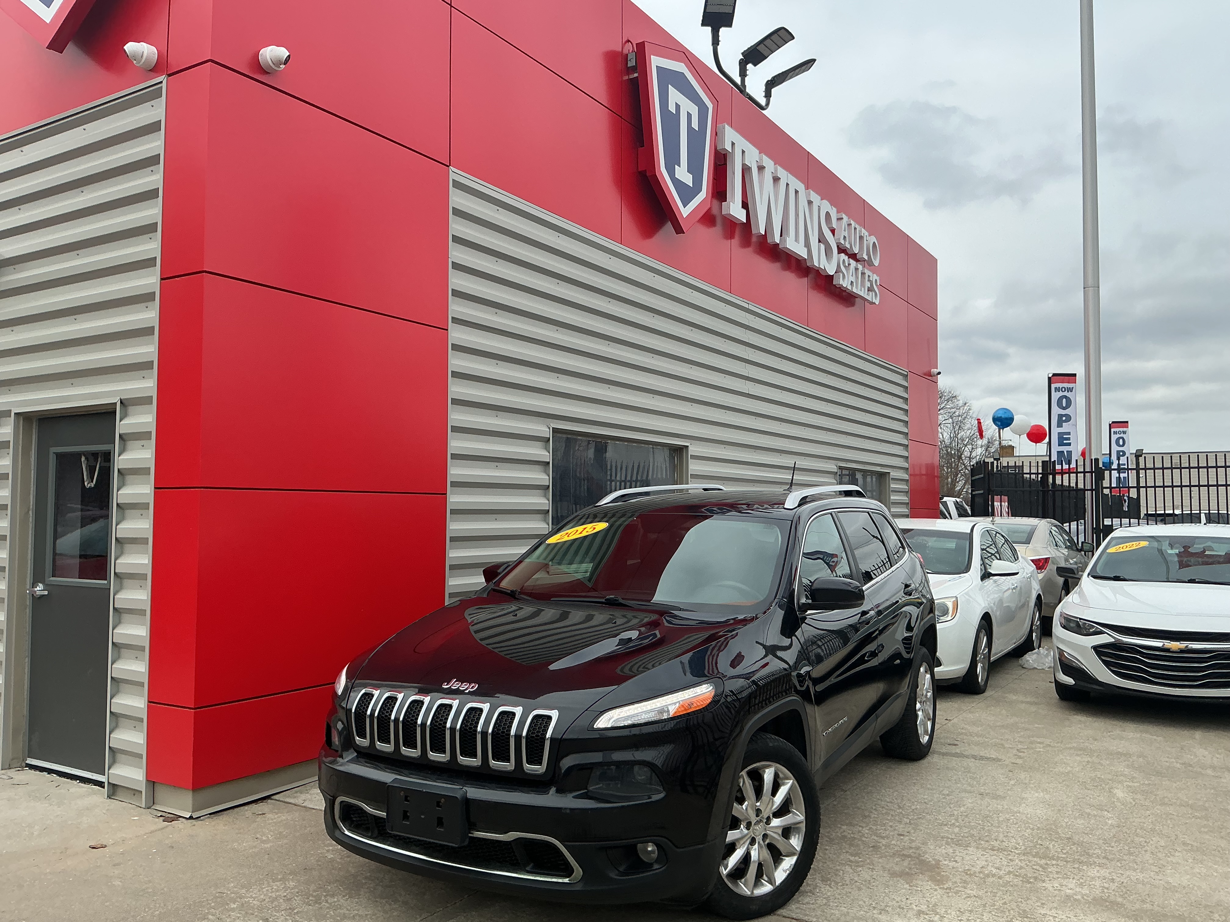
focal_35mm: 29
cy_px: 461
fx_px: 1030
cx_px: 615
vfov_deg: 48.2
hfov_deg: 61.7
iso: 25
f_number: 1.8
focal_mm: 3
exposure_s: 1/674
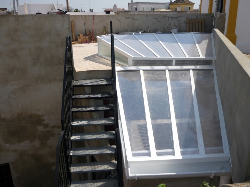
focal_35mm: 33
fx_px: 238
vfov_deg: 42.9
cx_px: 125
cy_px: 94
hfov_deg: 55.4
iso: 100
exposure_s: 1/250
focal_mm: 5.5
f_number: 8
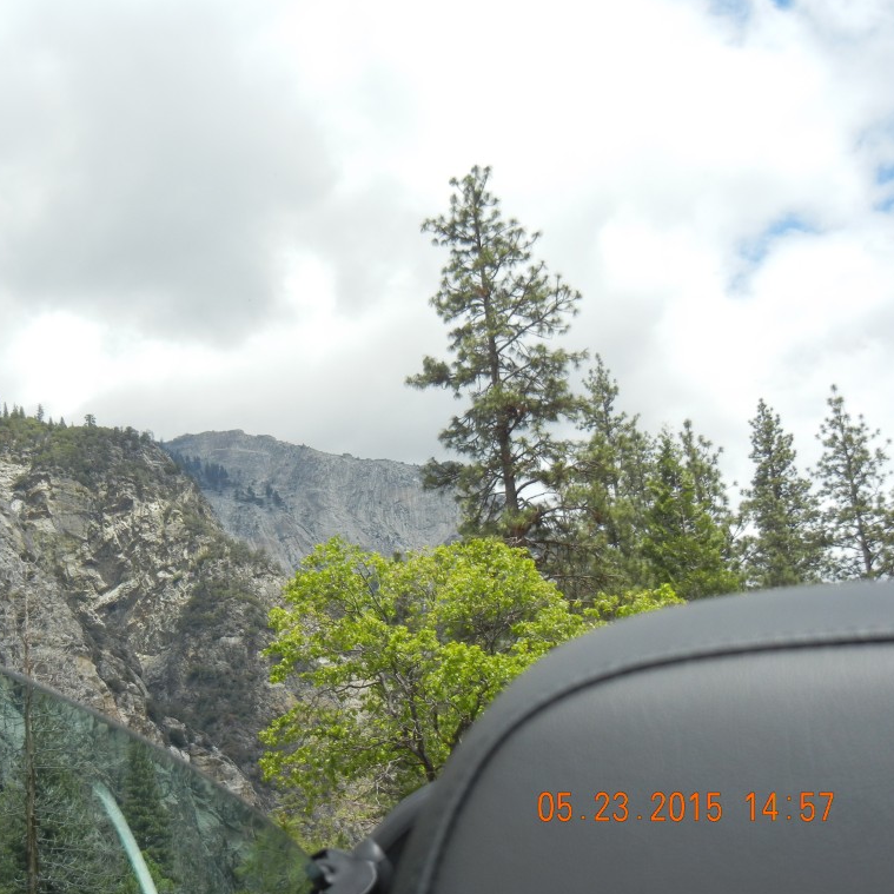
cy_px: 449
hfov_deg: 27.6
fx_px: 1812
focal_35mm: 62
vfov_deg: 27.7
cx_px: 305
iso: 160
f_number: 7.8
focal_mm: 9.3
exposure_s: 1/284
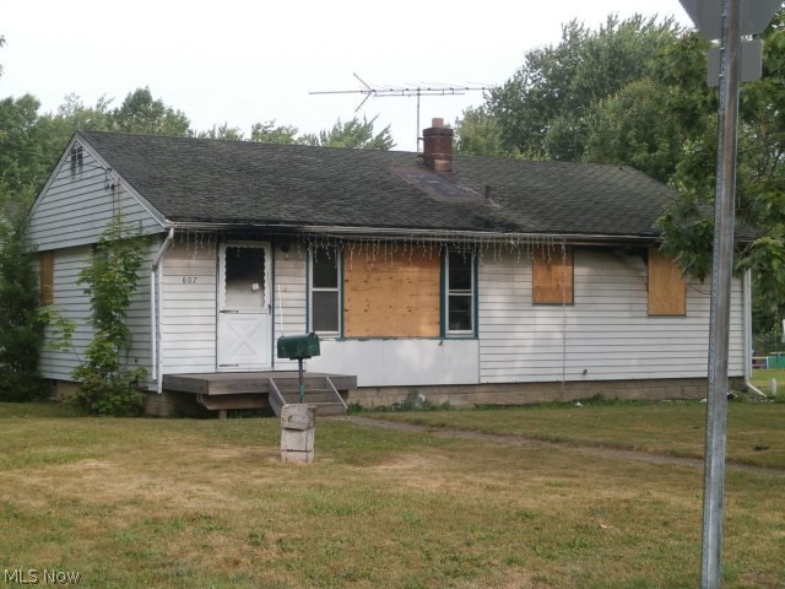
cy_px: 294
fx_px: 1361
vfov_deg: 24.4
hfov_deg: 32.2
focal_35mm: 60
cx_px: 392
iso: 100
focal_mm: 10.7
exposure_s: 1/320
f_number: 3.9
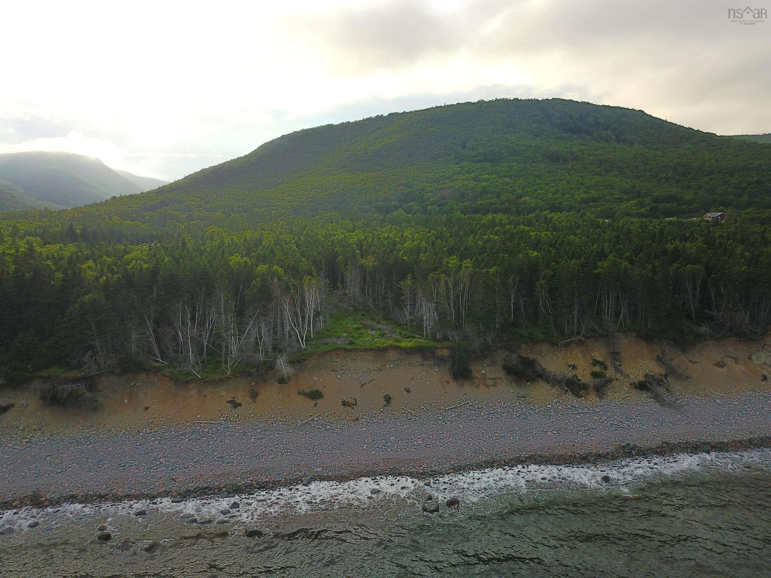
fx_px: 579
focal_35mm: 26
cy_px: 289
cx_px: 386
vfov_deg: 53.1
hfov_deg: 67.3
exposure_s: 1/1220
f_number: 2.2
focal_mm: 4.73
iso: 100
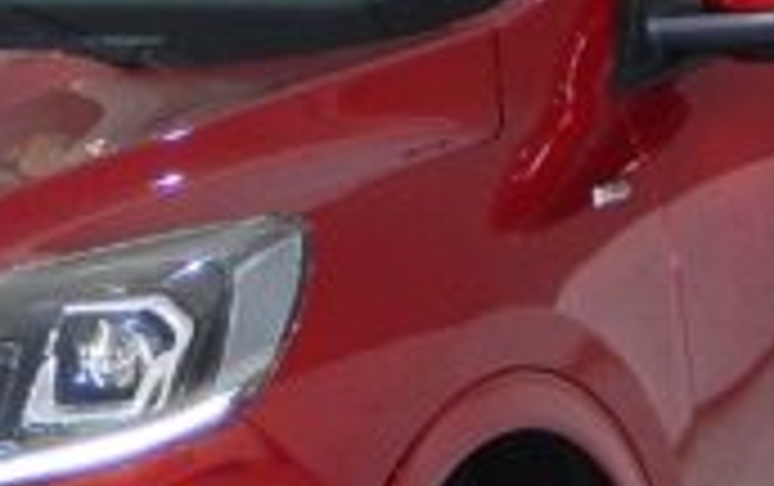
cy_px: 284
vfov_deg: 3.0
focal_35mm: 439
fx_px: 9272
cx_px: -94
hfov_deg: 4.8
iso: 280
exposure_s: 1/30
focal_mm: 16.6
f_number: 4.4
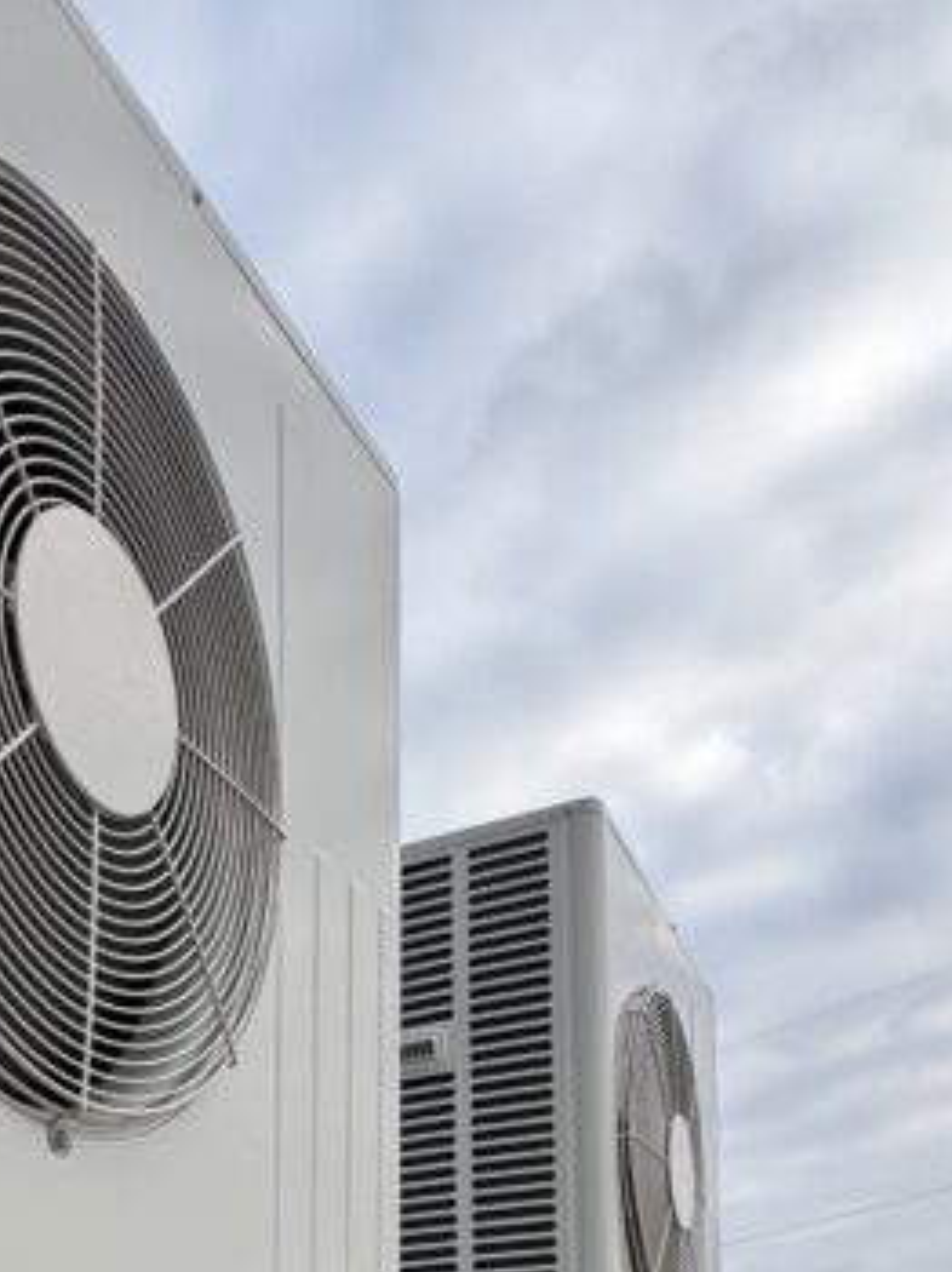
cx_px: 0
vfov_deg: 37.7
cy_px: 1421
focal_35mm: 41
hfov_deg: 32.3
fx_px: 1505
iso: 40
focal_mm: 2.22
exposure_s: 1/418
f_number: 2.2
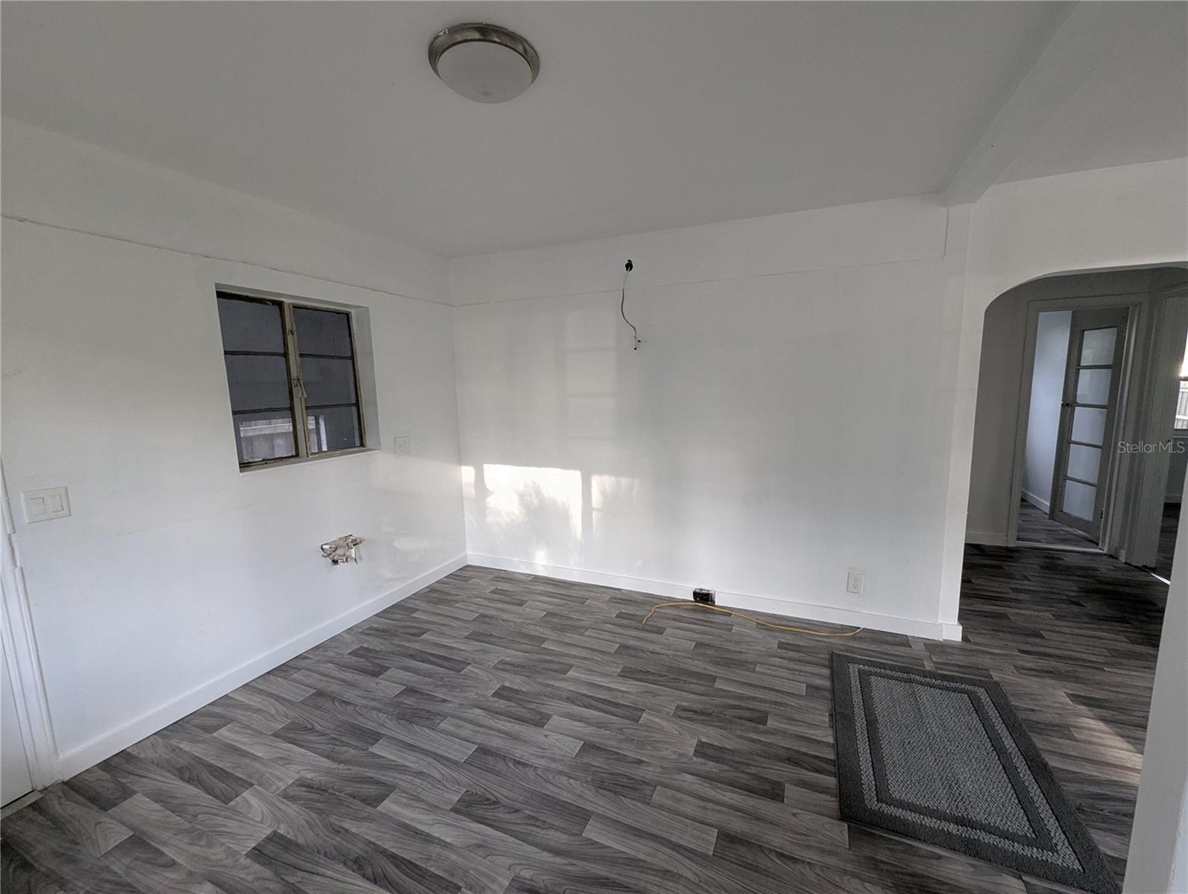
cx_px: 594
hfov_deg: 106.1
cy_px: 447
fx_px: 447
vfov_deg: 90.1
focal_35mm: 13
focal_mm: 1.95
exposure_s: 1/56.6
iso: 107
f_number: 2.2
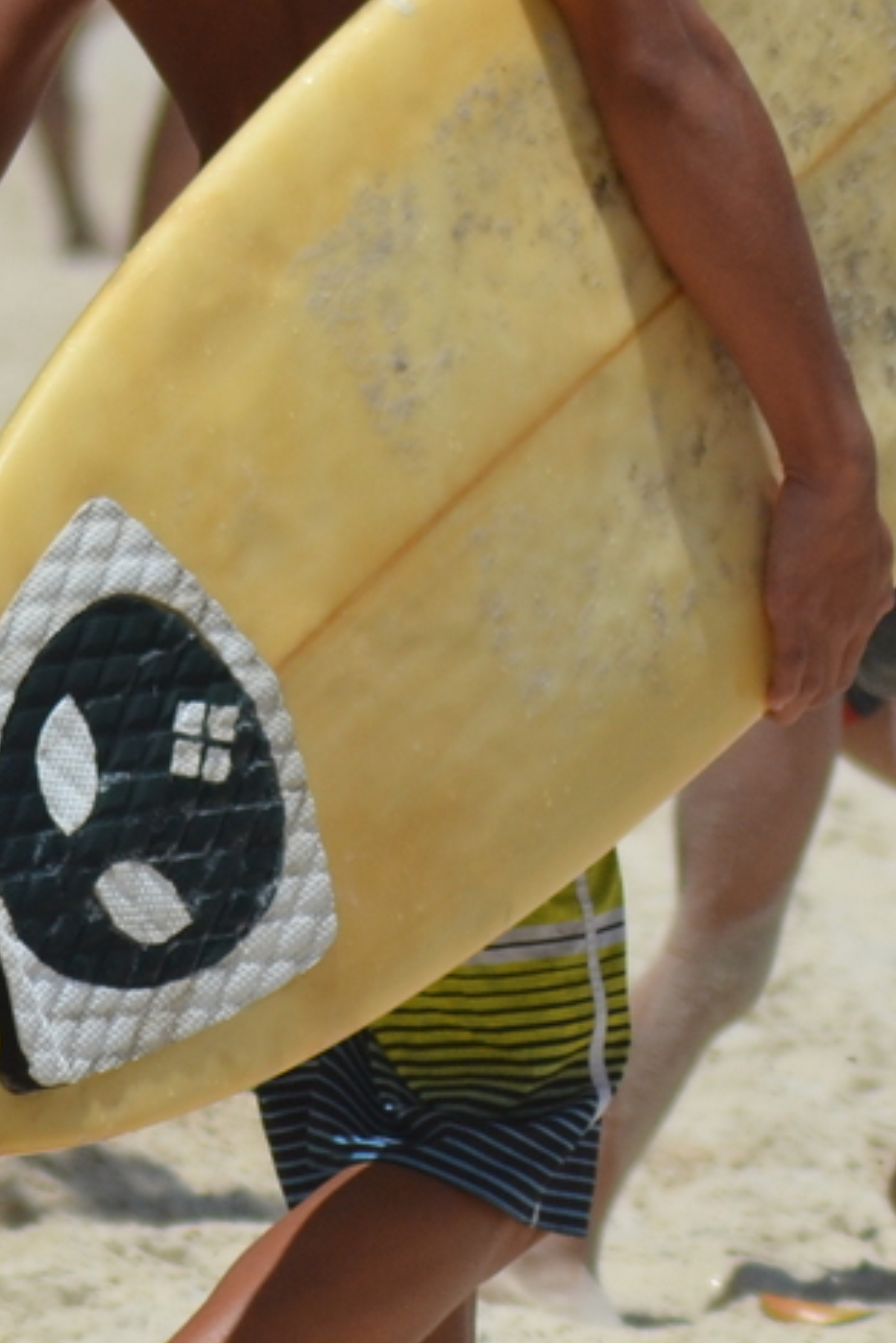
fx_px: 29757
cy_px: -189
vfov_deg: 2.6
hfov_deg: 1.7
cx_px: -150
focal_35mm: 798
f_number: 5.6
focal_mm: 155
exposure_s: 1/2000
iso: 280
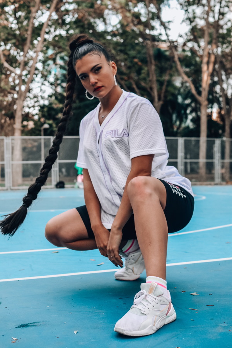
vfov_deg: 38.2
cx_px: 116
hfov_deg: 26.0
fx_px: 503
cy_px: 174
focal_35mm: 52
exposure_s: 1/400
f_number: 4
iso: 640
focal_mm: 35
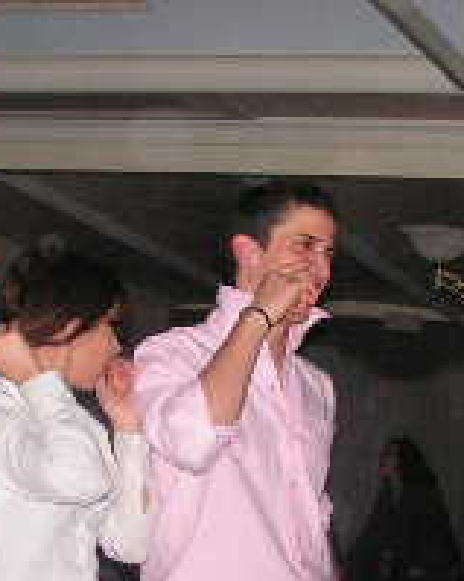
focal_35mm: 113
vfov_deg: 16.9
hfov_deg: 13.6
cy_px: 467
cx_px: 379
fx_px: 1941
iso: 200
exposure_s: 1/40
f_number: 3.2
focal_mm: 6
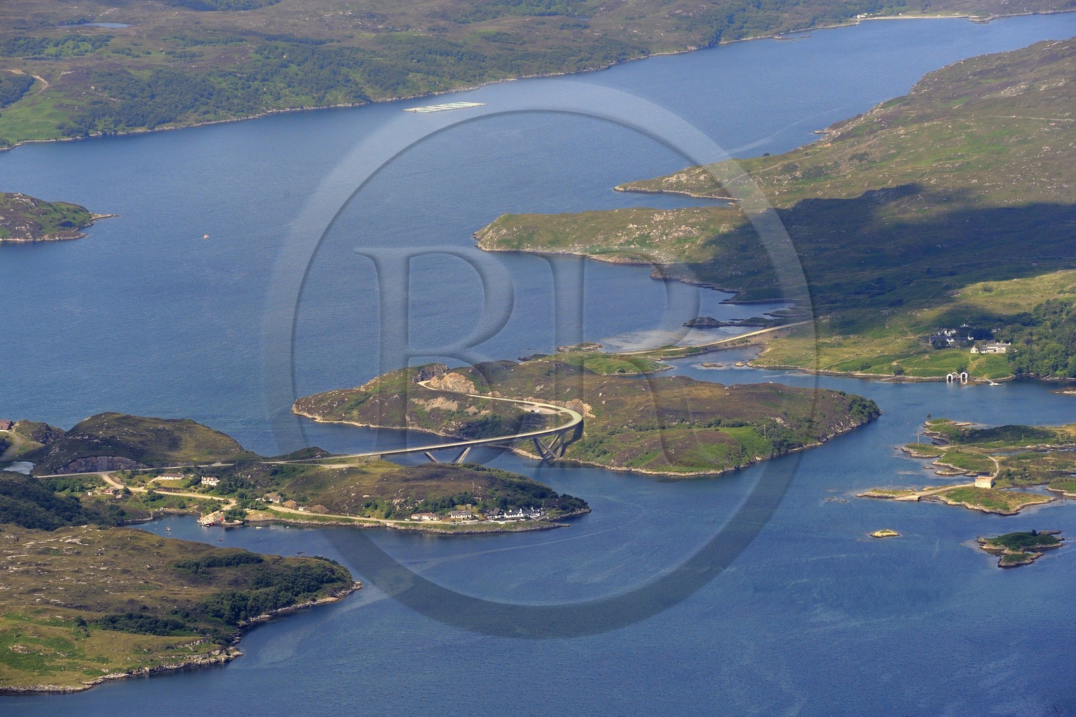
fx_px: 5976
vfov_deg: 6.9
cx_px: 538
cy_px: 358
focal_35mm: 200
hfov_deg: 10.3
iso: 400
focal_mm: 200
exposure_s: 1/800
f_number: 9
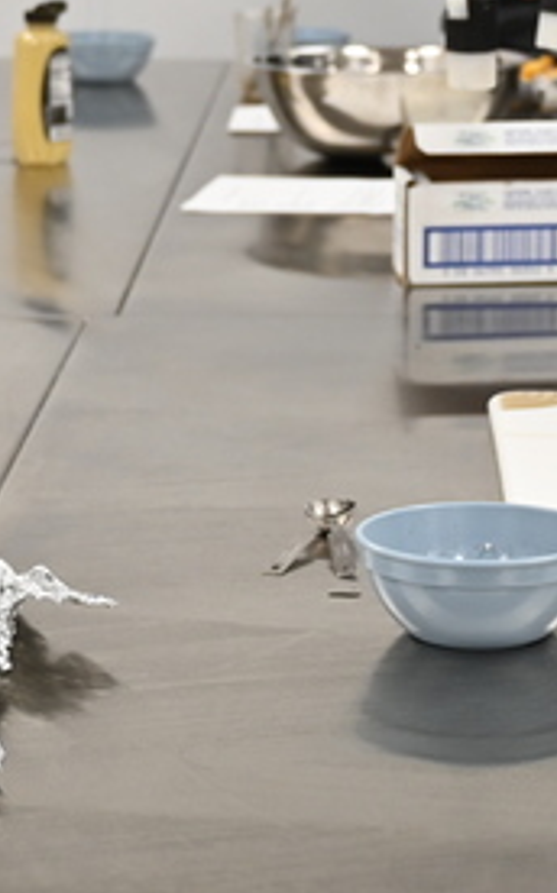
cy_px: 209
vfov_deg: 14.9
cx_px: 408
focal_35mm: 140
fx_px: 3407
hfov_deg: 9.3
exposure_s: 1/125
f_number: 4
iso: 900
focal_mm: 37
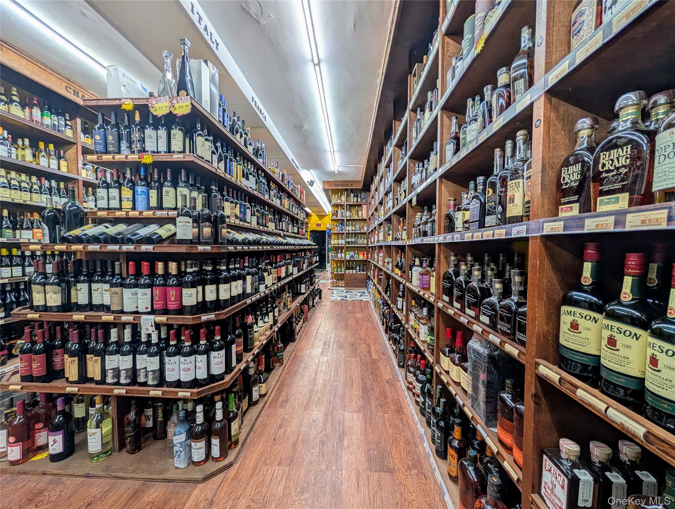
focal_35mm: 12
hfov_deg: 110.5
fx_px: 234
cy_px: 254
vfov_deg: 94.6
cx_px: 338
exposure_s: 1/123
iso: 60
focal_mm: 2.02
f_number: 1.7
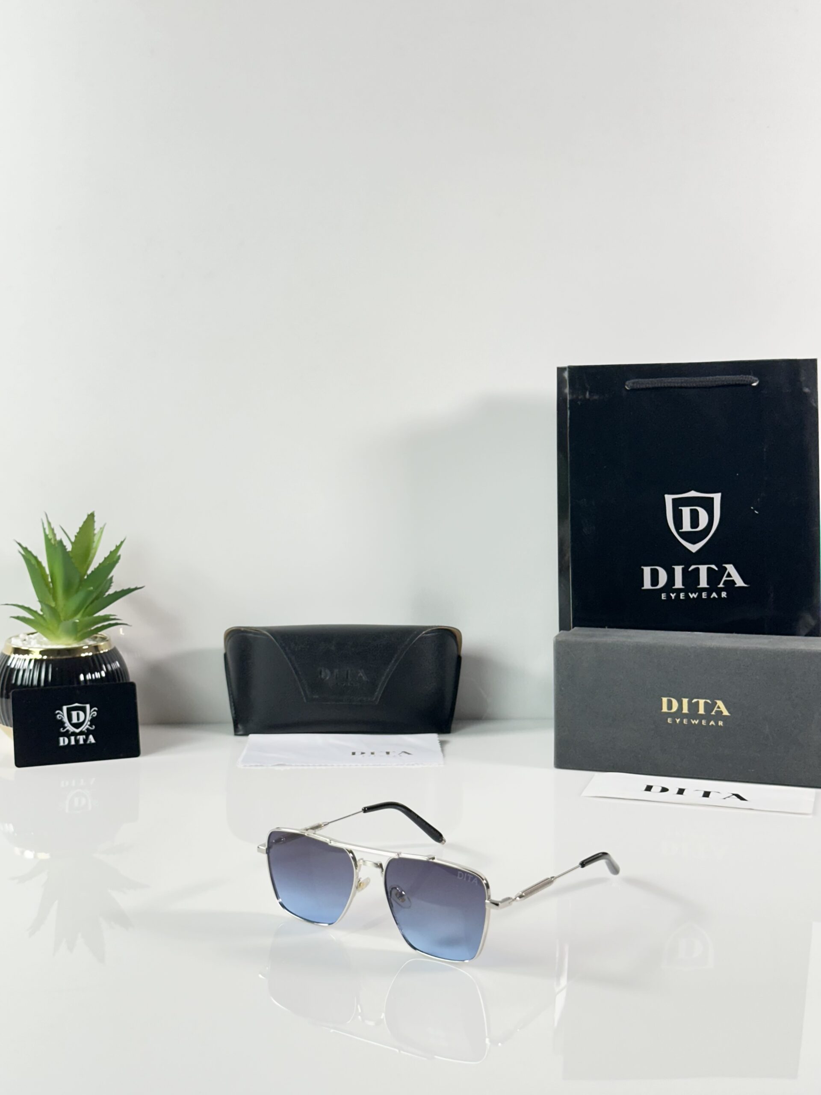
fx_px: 1518
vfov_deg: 39.7
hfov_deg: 30.3
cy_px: 548
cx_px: 410
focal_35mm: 48
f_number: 1.78
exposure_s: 1/100
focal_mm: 6.86
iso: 100
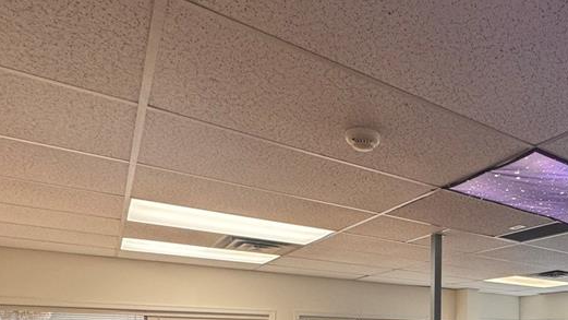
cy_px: 383
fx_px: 452
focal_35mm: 30
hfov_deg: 59.4
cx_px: 451
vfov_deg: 32.3
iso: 250
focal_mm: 2.22
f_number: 2.2
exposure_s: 1/120
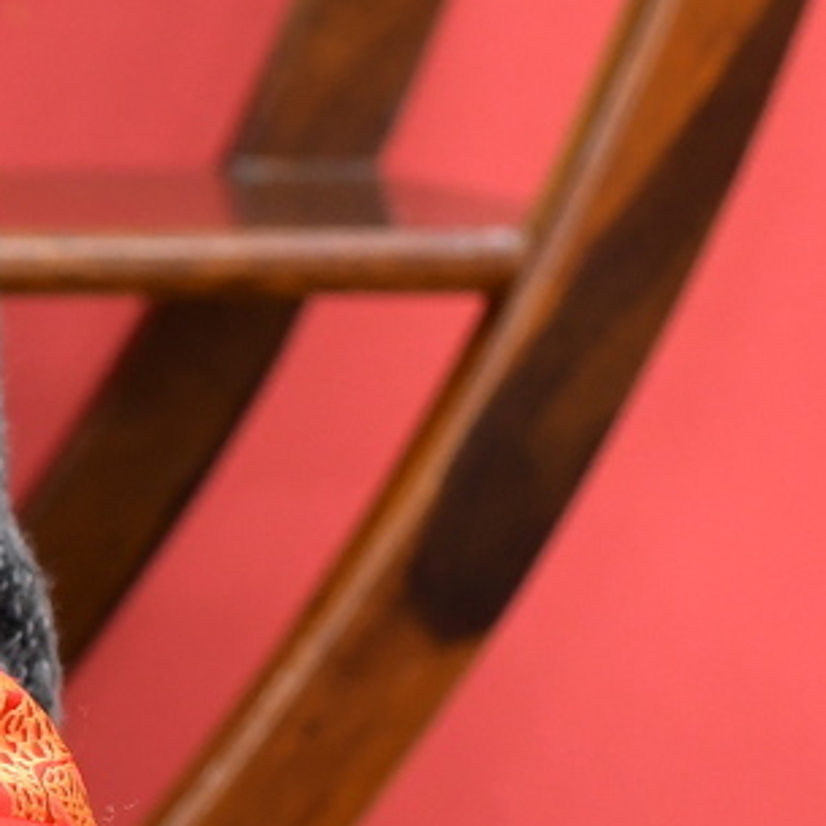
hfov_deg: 7.0
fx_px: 6317
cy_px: 685
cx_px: -1273
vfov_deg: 7.5
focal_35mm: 234
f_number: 4.5
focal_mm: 35
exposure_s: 1/200
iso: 800
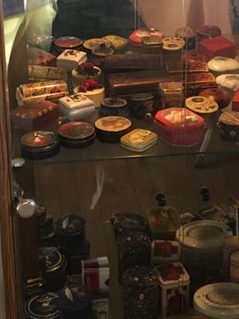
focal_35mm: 80
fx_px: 737
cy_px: 29
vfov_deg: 23.7
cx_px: 135
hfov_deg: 18.4
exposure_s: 1/33
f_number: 2.2
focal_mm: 4.15
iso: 200
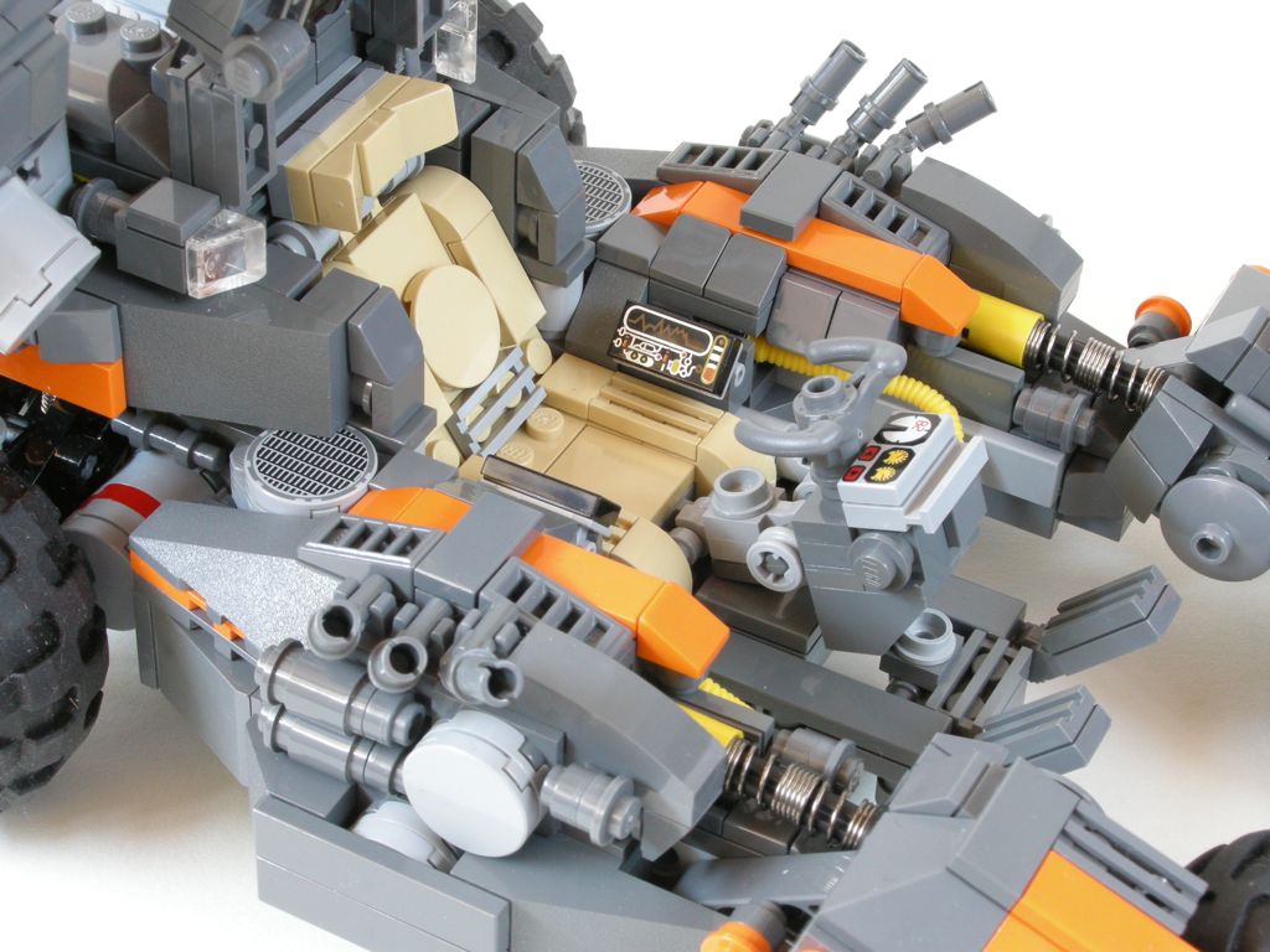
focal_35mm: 89
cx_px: 635
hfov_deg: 22.0
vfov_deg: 16.6
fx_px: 3265
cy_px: 476
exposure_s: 1/1.2
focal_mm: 18.6
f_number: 7.5
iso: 200
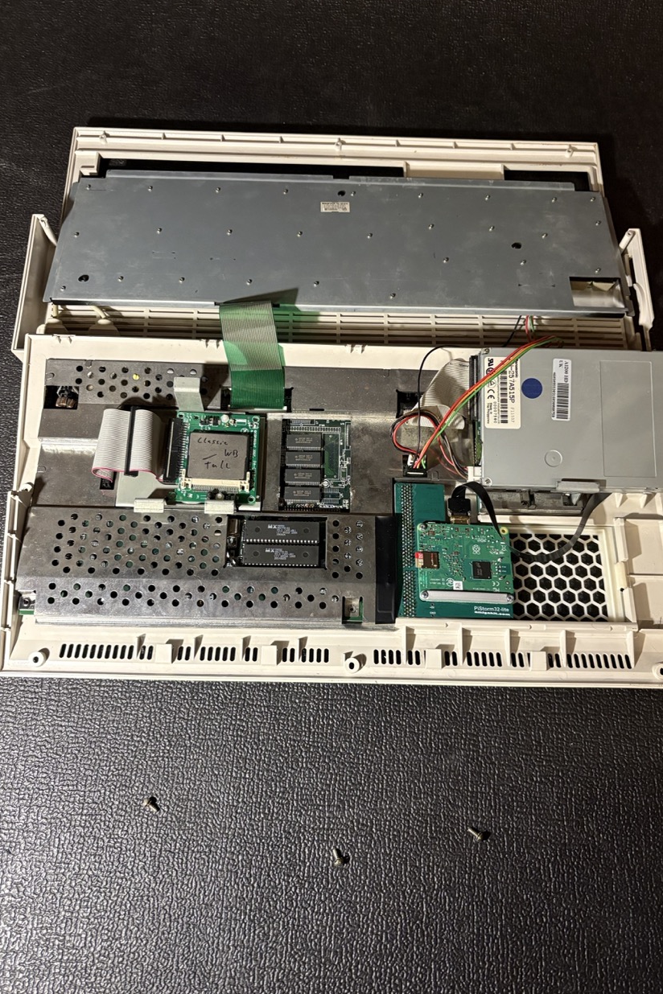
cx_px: 333
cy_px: 482
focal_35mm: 28
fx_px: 773
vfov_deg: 65.5
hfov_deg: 46.4
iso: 500
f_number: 1.6
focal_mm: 5.96
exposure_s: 1/59
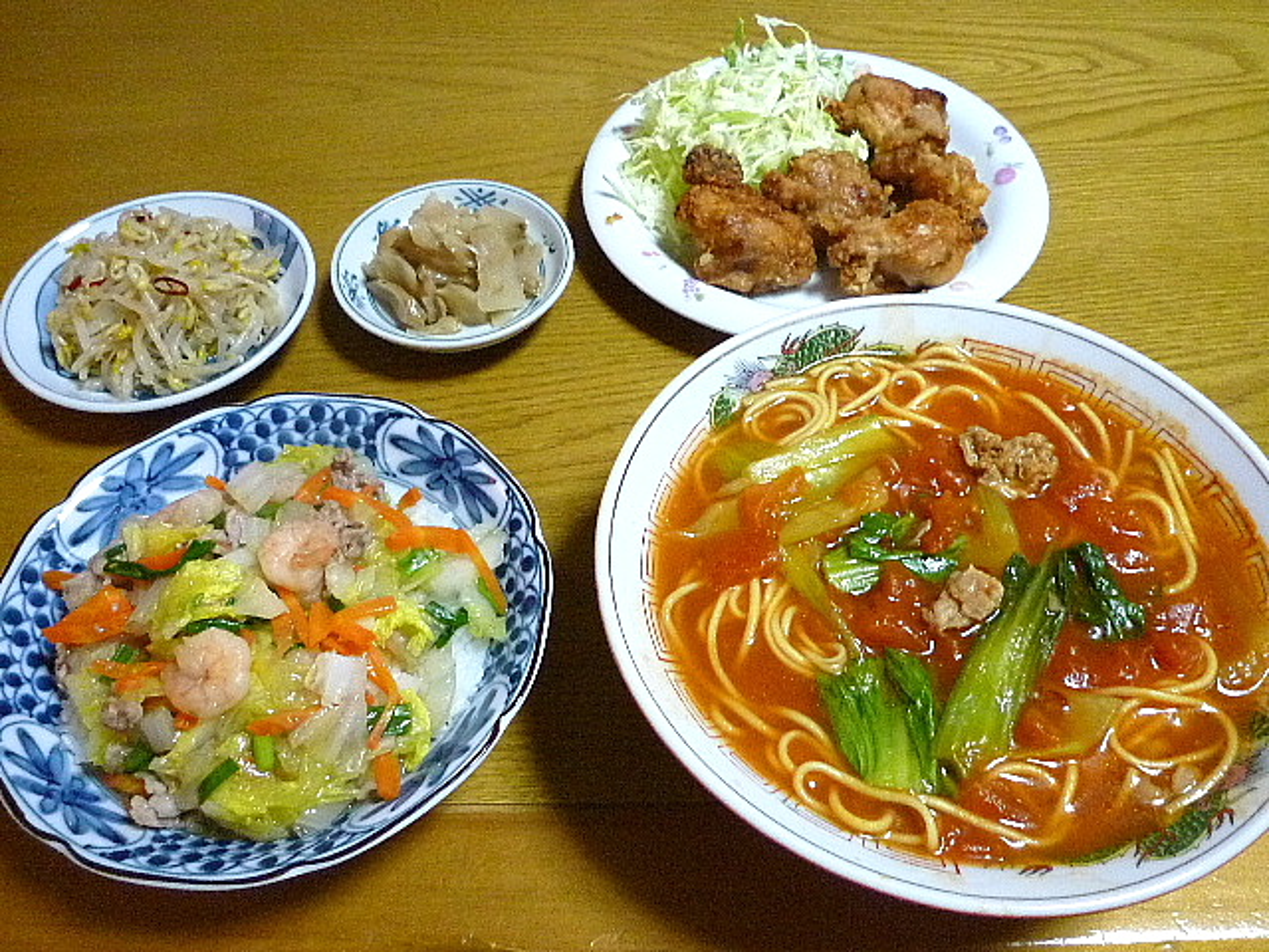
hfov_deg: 60.0
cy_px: 476
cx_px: 634
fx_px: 1100
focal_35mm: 30
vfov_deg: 46.8
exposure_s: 1/20
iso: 400
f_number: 2.8
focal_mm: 4.4
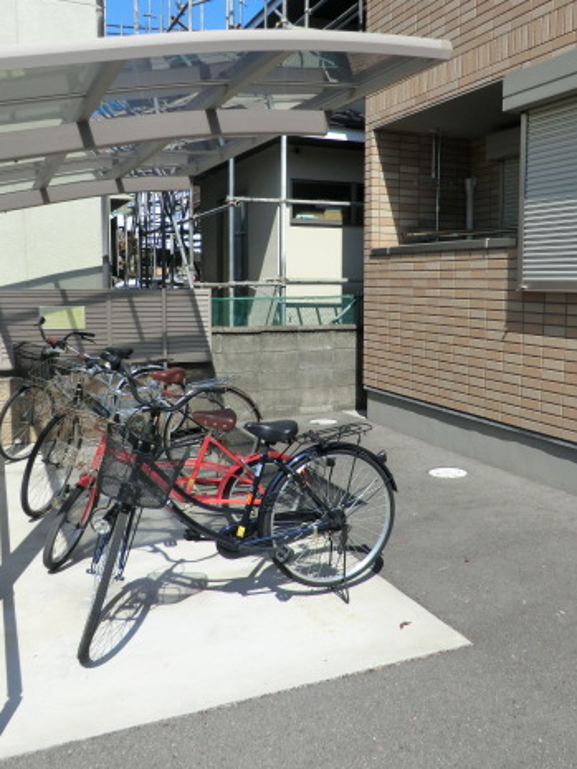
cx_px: 357
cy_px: 379
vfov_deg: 55.3
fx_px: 733
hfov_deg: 42.7
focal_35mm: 33
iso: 80
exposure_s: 1/250
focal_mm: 4.3
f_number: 7.5
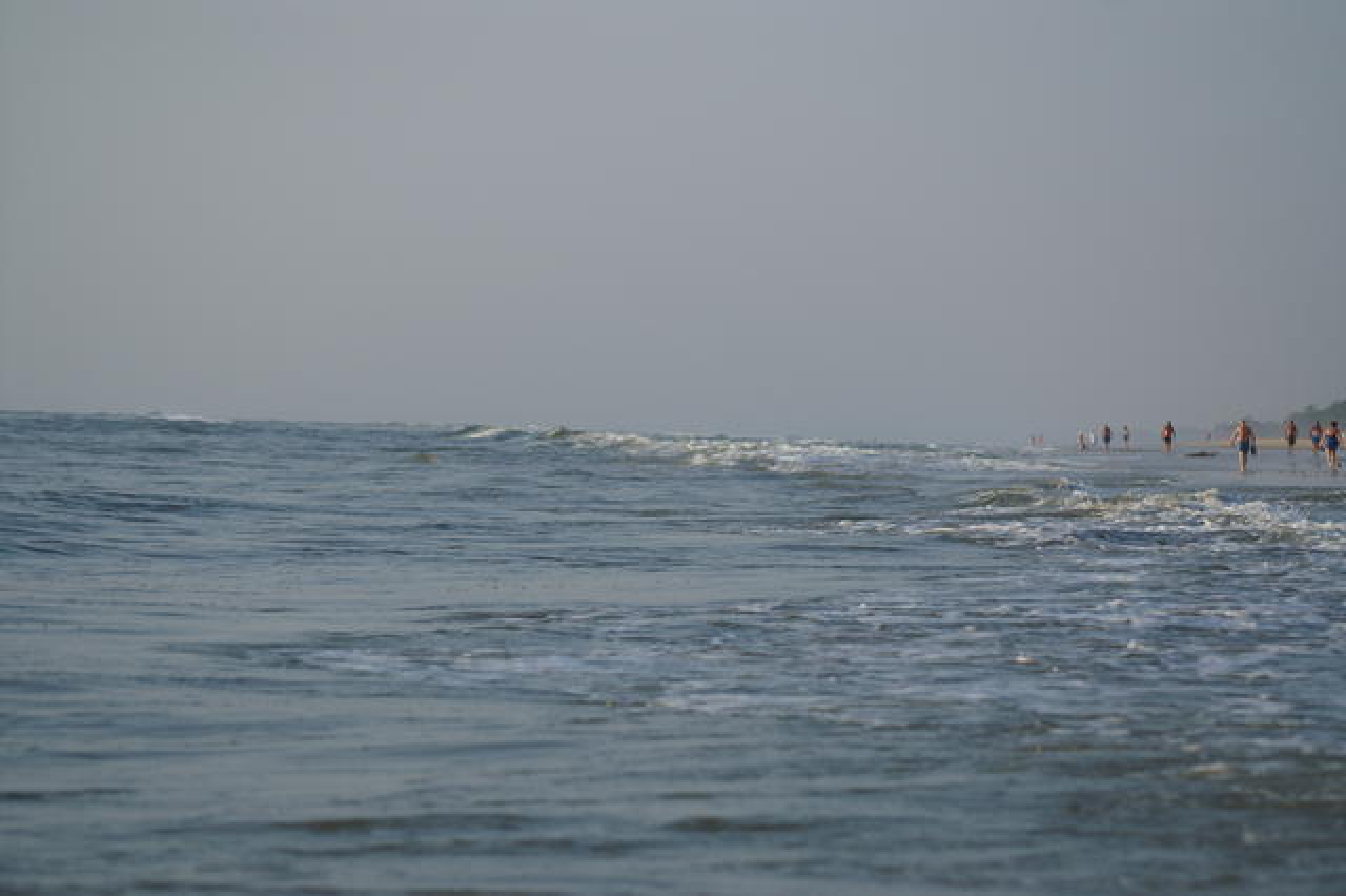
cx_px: 673
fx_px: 5605
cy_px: 448
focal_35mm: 150
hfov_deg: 13.7
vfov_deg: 9.1
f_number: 5.6
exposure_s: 1/1250
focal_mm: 100
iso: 200
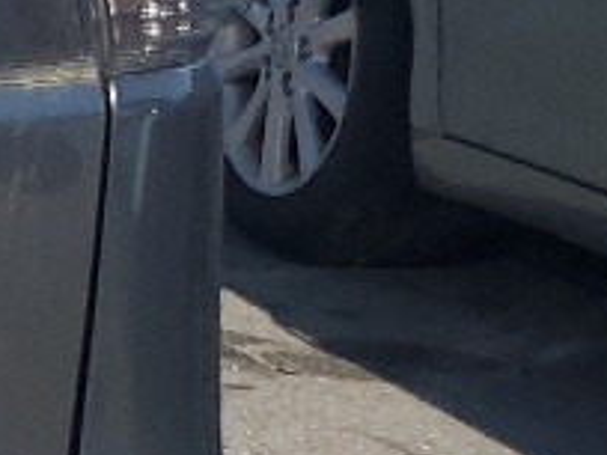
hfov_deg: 7.4
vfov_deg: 7.3
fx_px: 3577
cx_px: -1681
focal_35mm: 204
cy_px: 306
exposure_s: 1/3333
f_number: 1.5
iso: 50
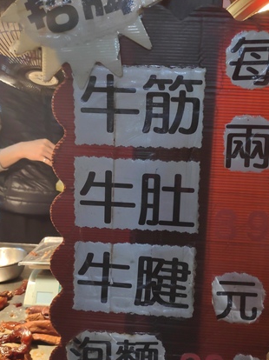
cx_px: 150
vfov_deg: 61.5
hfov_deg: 48.1
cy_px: 199
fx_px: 301
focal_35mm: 29
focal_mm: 3.94
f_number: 1.9
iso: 172
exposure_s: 1/60
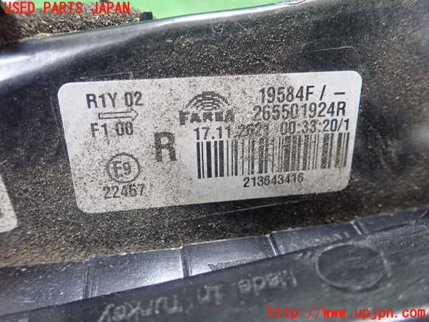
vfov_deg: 46.8
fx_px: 372
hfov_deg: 60.0
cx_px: 214
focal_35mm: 30
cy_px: 161
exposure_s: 1/80
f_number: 2.3
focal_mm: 5.5
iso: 800
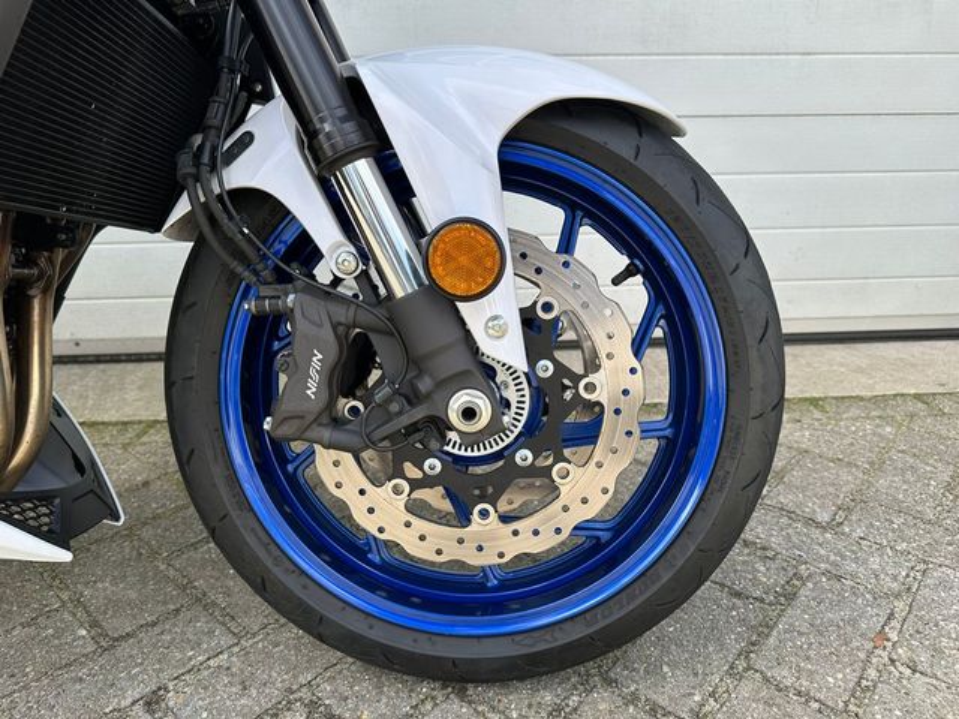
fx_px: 665
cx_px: 480
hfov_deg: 71.6
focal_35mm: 24
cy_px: 360
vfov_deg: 56.8
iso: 80
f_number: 1.78
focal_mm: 6.86
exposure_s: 1/980
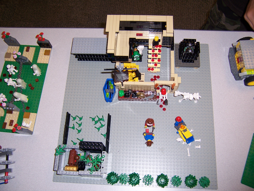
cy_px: 96
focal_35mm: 33
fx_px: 242
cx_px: 127
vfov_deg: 42.9
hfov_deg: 55.4
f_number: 2.8
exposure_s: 1/60
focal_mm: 5.5
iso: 80
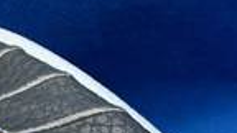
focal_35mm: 126
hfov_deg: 16.8
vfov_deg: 8.5
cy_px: 353
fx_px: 792
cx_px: 221
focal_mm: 4.25
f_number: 1.8
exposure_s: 1/60
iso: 64
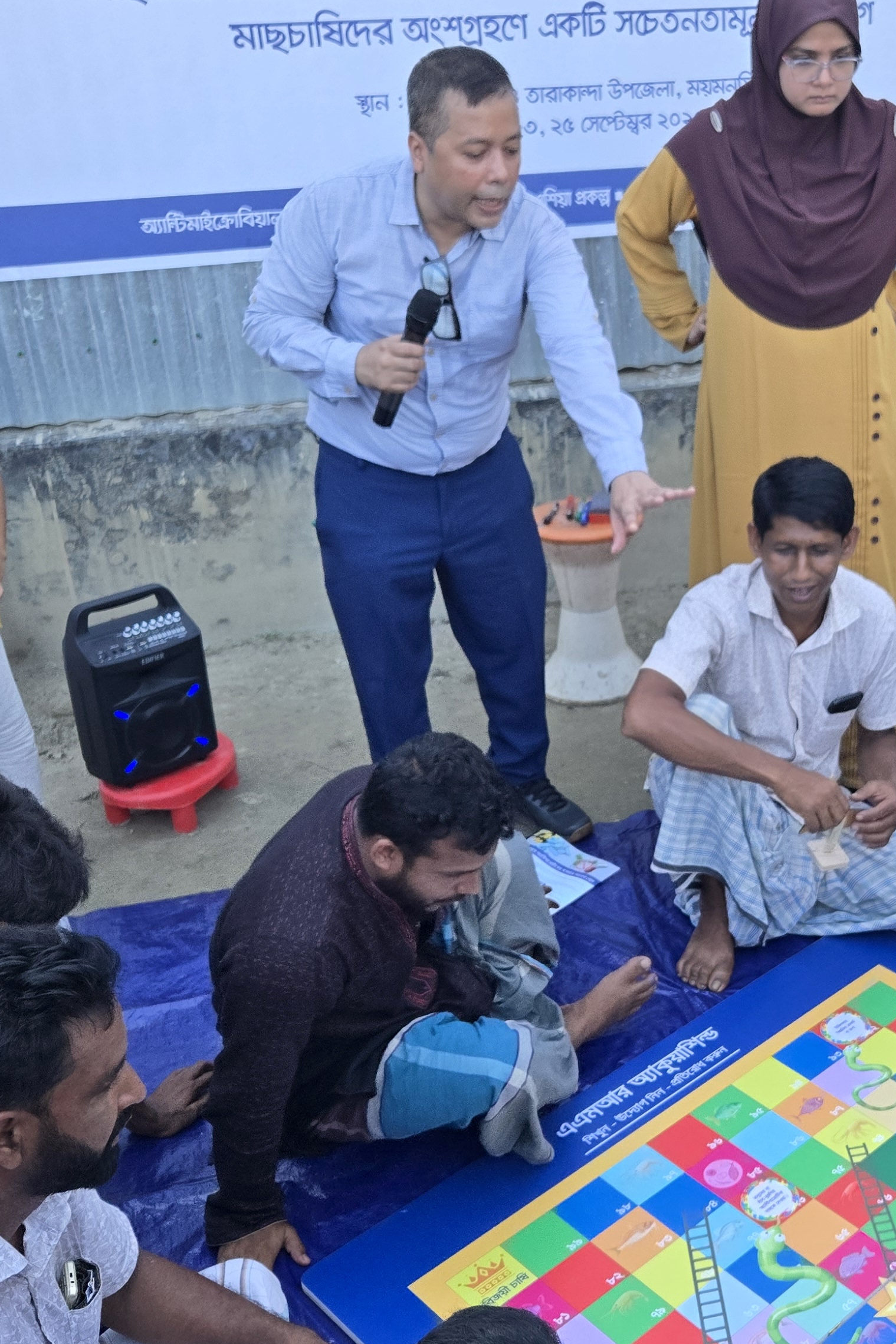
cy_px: 696
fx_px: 1568
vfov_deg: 46.4
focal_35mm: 42
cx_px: 788
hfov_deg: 30.6
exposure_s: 1/508
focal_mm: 5.4
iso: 125
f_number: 1.8
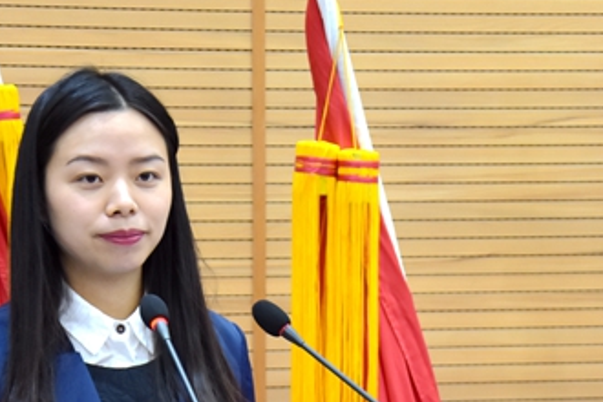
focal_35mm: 169
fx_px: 2831
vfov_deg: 8.1
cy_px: 322
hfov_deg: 12.2
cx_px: 322
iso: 800
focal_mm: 62
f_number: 5.3
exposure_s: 1/60
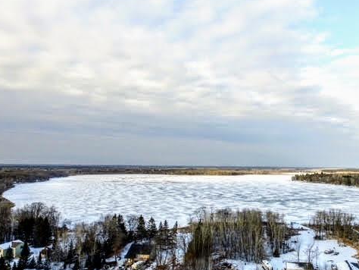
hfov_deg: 63.9
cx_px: 234
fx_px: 280
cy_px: 165
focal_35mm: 27
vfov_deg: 51.0
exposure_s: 1/176
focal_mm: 3.61
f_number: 2.8
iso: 100
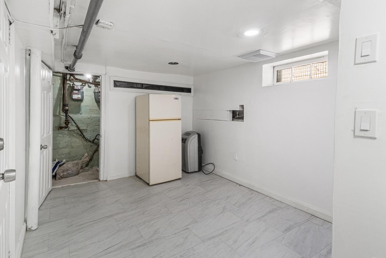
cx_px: 186
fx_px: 193
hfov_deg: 90.0
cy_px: 111
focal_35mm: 18
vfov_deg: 67.1
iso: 500
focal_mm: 10
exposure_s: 1/640
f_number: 8
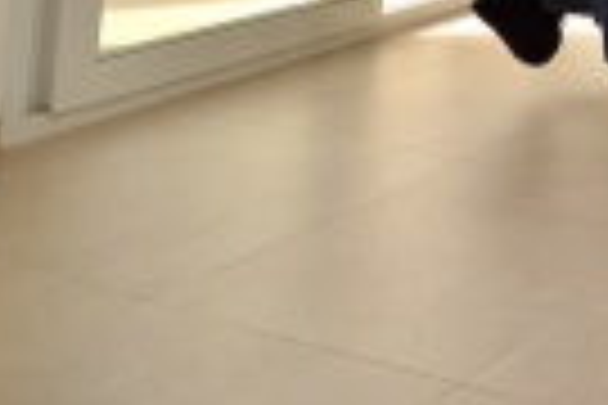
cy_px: -328
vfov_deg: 18.5
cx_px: 1090
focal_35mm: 57
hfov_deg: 22.0
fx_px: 963
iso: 100
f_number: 5.6
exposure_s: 1/125
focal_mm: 10
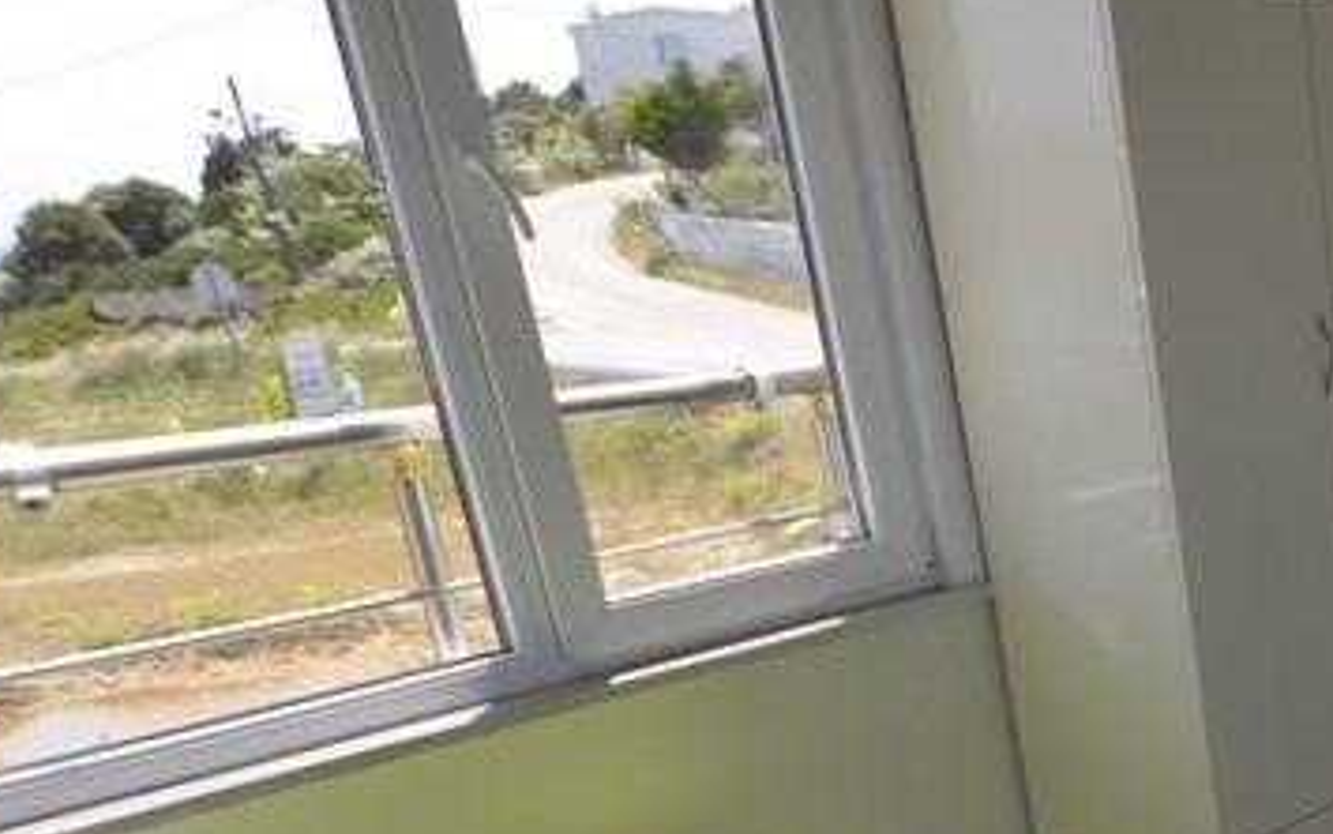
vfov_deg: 28.0
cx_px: 1746
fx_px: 1599
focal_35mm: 44
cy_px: 774
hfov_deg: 33.0
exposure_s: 1/200
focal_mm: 10
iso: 100
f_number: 5.6
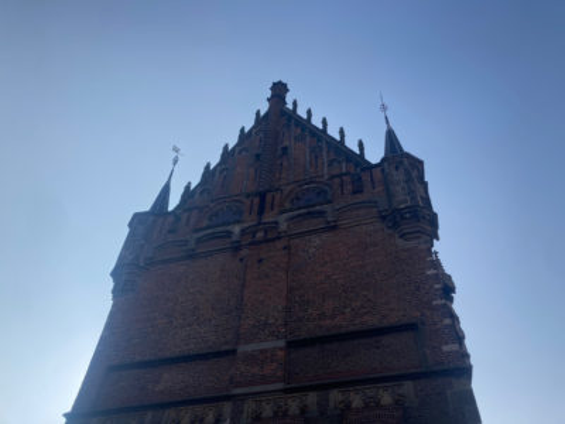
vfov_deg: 49.7
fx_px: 457
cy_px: 212
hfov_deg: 63.4
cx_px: 282
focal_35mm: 28
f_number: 1.8
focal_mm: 3.99
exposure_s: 1/2703
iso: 20
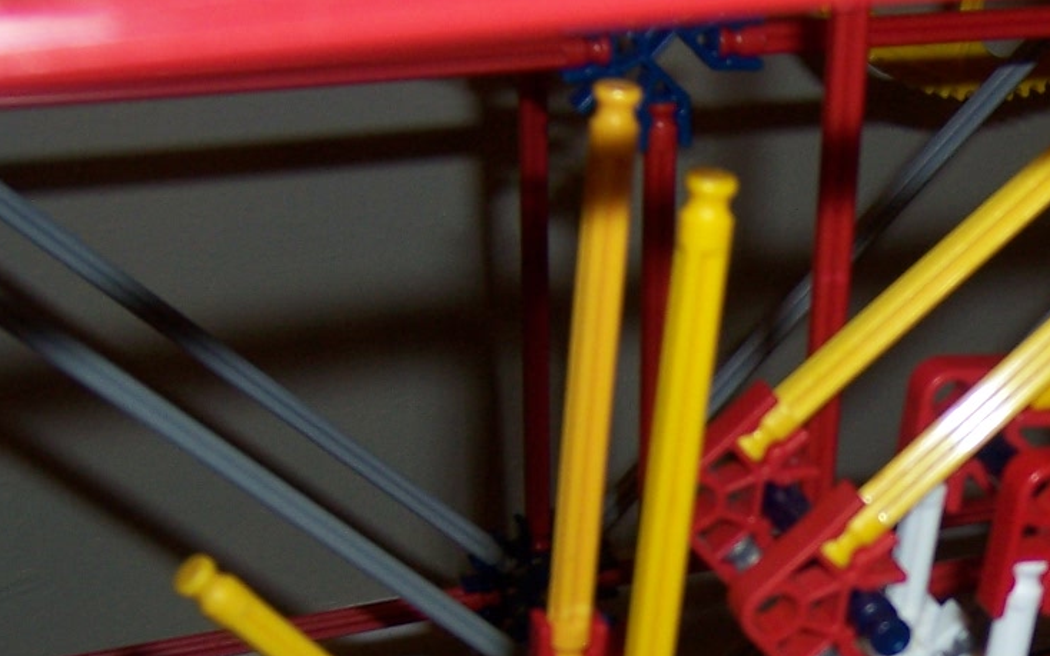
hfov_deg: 26.7
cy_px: 716
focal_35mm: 74
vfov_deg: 17.1
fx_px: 2118
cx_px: 981
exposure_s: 1/60
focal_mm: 5.5
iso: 80
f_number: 2.8
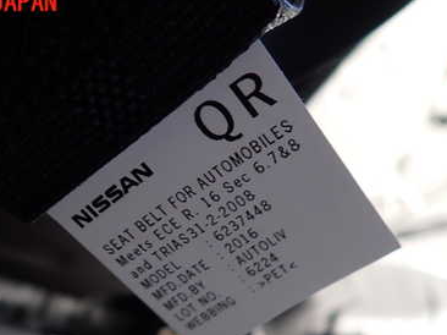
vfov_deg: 34.2
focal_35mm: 41
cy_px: 263
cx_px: 202
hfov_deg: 45.7
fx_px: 529
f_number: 2
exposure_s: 1/30
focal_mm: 4.5
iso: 200
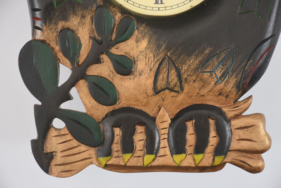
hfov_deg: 13.0
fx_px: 1230
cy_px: 94
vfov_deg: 8.7
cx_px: 140
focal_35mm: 158
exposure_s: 1/160
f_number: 9
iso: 200
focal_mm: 105
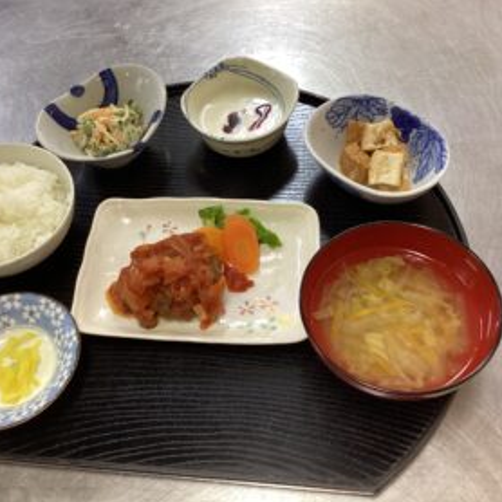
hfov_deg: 44.9
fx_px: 607
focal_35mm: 37
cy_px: 250
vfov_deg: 44.9
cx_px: 236
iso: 125
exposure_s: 1/50
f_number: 2.4
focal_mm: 3.3
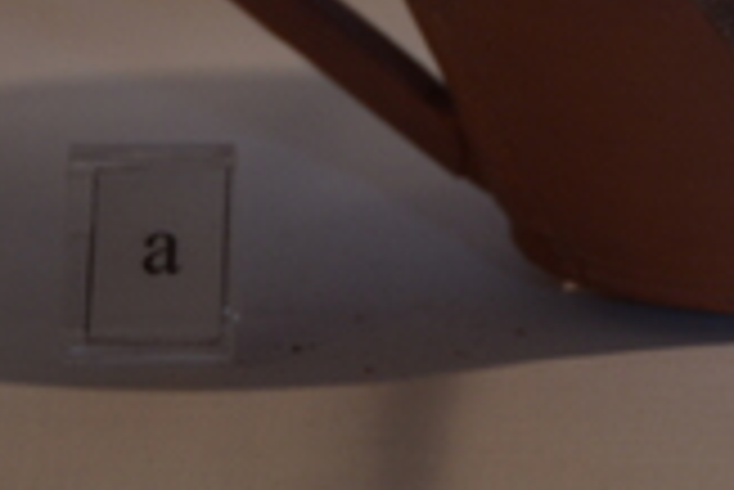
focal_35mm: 282
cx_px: 716
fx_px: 5755
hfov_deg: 7.3
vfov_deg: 4.9
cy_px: -52
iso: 800
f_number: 5
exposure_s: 1/15
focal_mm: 70
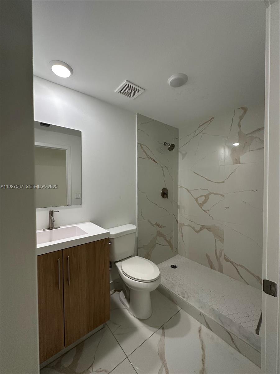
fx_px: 151
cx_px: 140
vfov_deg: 102.1
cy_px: 187
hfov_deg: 85.7
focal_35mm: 14
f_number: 2.2
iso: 200
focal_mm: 2.22
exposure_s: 1/120
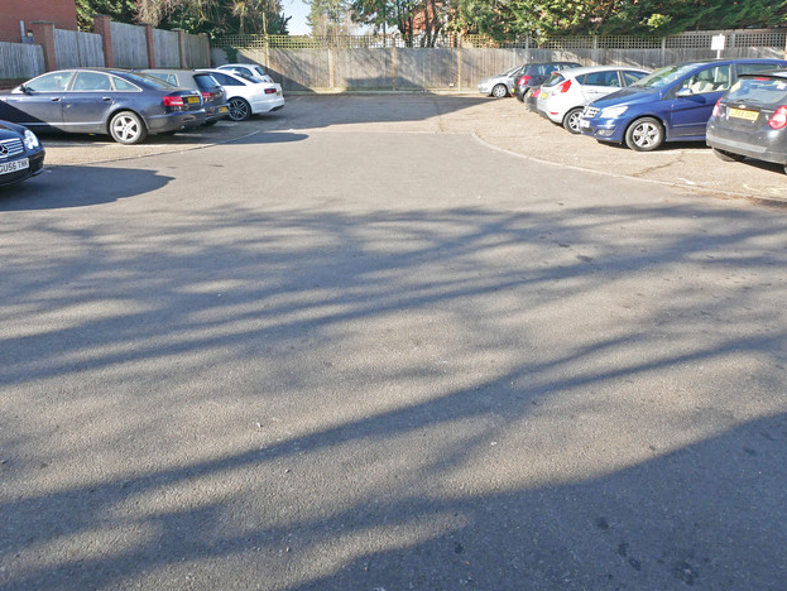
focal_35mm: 23
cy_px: 167
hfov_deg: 73.9
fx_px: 523
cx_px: 378
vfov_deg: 56.7
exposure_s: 1/200
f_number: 5.6
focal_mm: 7
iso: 200
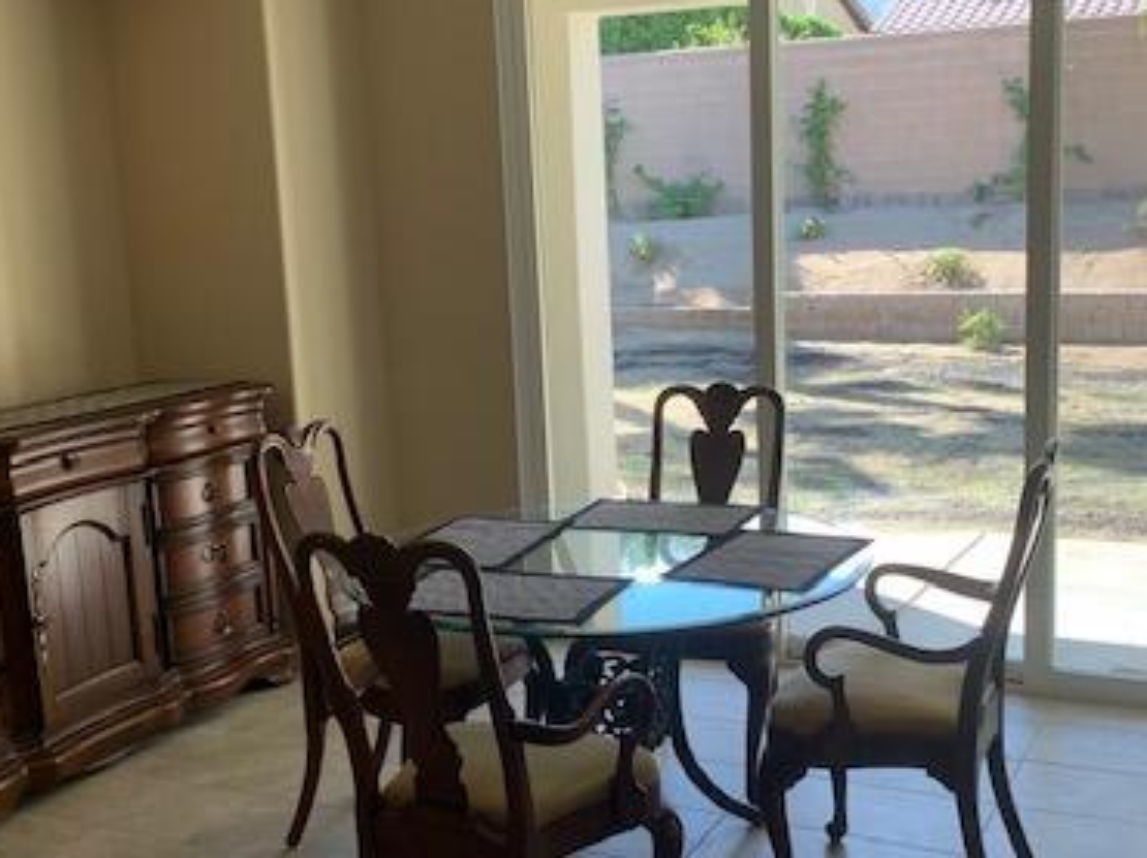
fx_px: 1490
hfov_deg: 42.1
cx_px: 626
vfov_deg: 32.1
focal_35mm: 45
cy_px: 462
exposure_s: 1/121
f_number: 1.8
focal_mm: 4.25
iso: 32
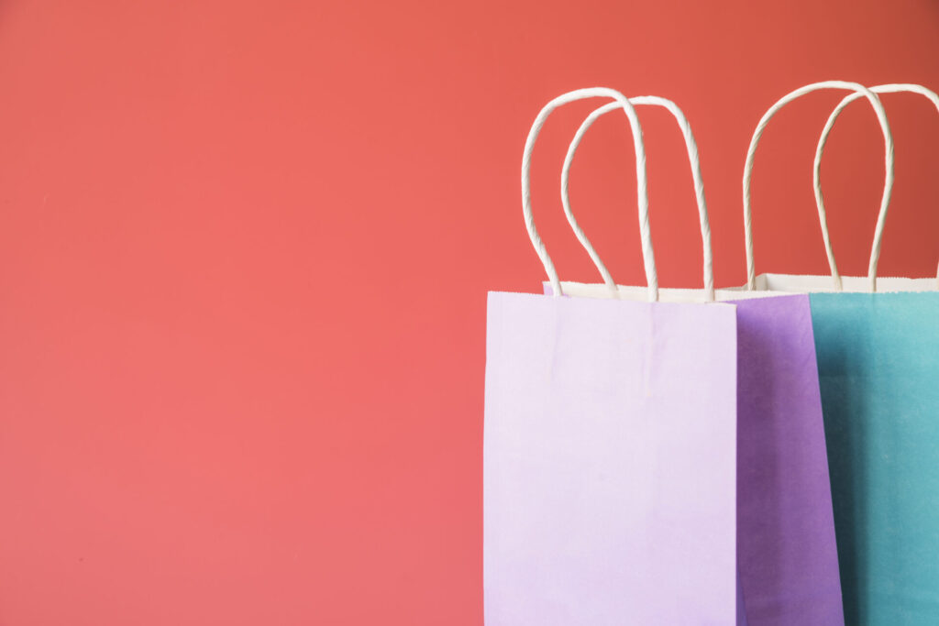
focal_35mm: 63
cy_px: 313
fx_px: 1643
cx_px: 470
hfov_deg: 31.9
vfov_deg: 21.6
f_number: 9
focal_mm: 63
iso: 100
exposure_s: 1/8
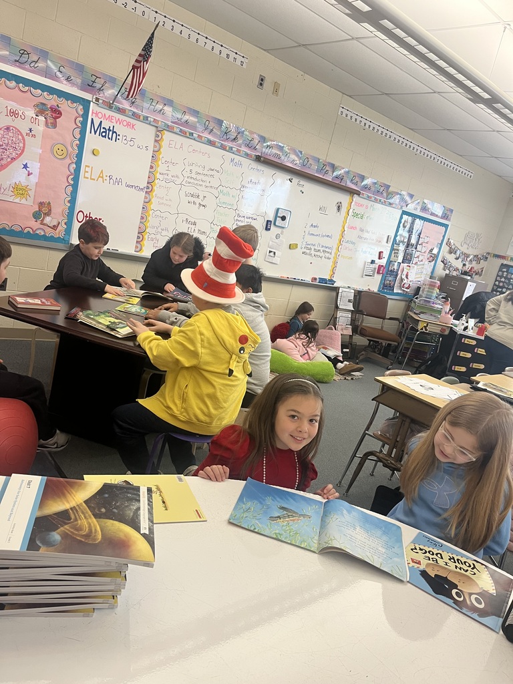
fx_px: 514
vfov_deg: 67.3
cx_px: 256
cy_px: 342
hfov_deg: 53.1
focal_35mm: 26
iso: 125
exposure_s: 1/60
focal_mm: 5.1
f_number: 1.6
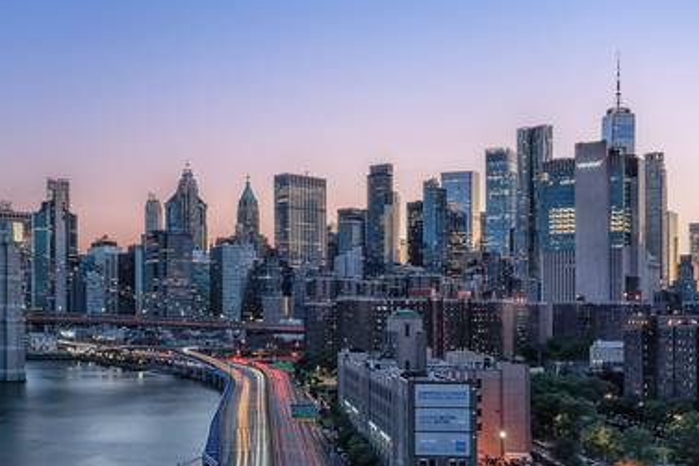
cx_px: 311
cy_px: 273
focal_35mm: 43
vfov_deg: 31.1
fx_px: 835
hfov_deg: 45.4
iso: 64
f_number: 22
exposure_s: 10
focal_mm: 36
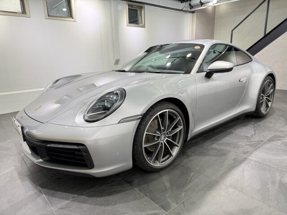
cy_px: 108
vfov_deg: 56.8
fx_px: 199
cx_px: 144
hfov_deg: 71.6
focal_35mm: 24
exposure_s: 1/50
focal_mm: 6.76
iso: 125
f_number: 1.78
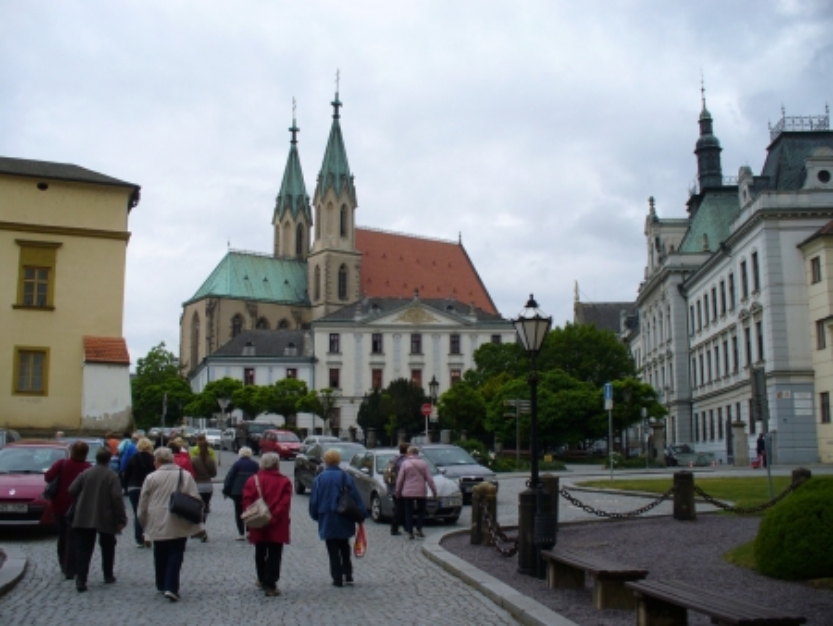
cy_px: 313
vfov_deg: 38.7
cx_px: 416
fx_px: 891
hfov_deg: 50.1
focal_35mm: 37
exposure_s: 1/400
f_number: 5.6
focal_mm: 6.1
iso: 80
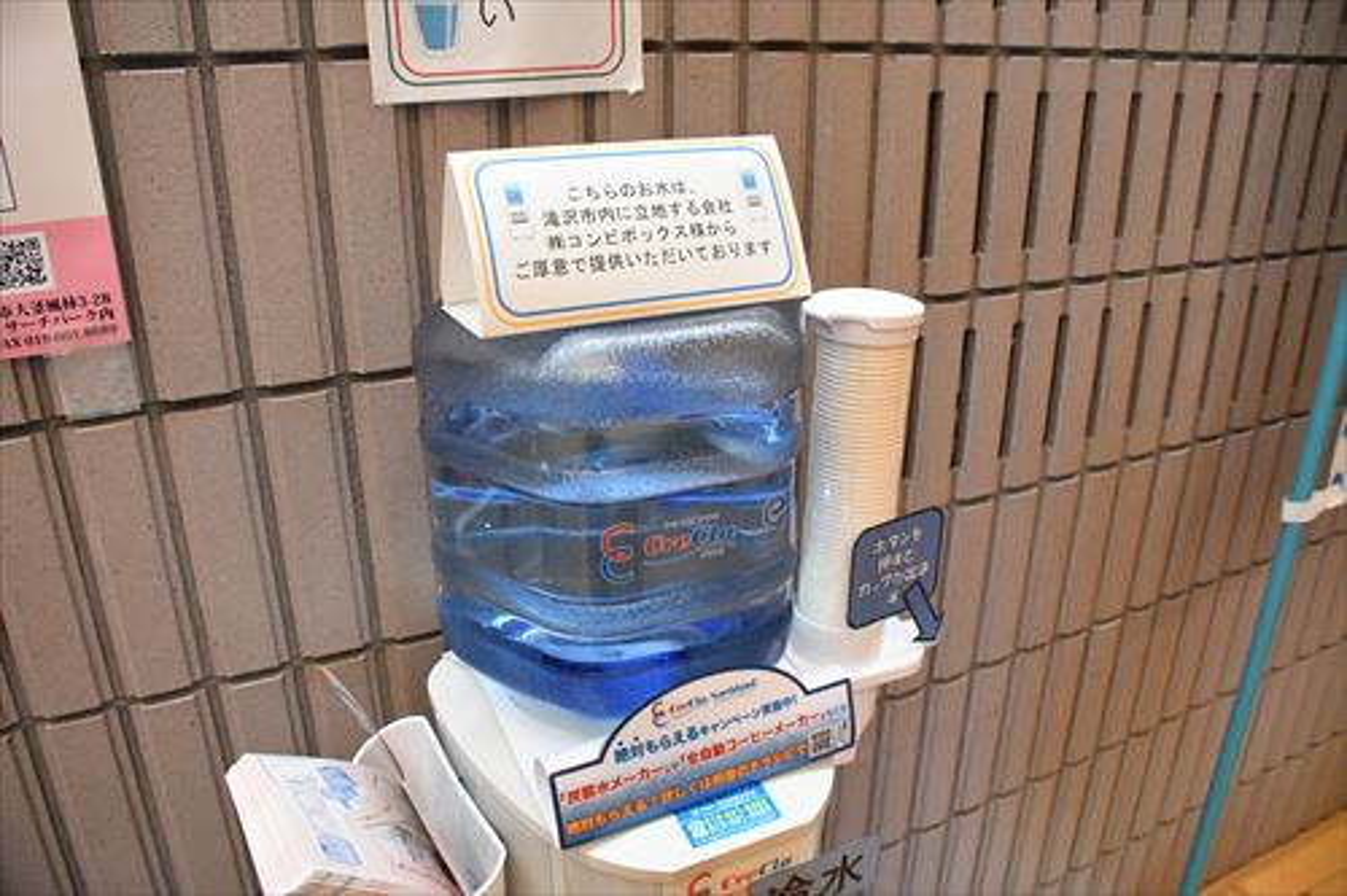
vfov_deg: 47.9
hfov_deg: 67.4
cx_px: 674
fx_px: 1010
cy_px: 448
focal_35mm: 27
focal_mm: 18
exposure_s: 1/200
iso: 10000
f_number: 5
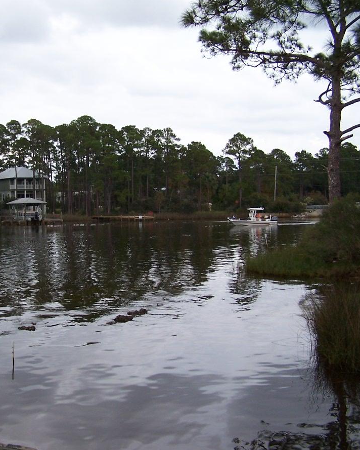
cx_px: 92
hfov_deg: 29.8
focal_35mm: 50
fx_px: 666
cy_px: 226
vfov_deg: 37.3
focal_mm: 6.3
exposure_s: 1/125
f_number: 2.8
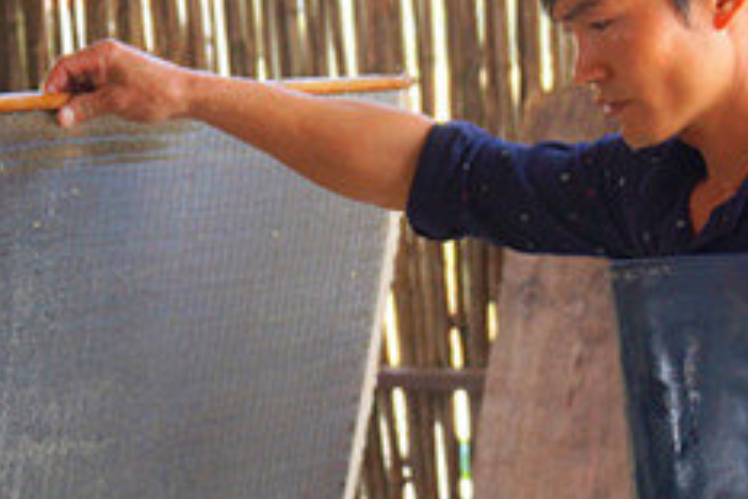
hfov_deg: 11.0
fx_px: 3864
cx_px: 182
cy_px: 357
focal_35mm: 186
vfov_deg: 7.4
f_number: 4
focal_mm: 45
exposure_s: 1/100
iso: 200
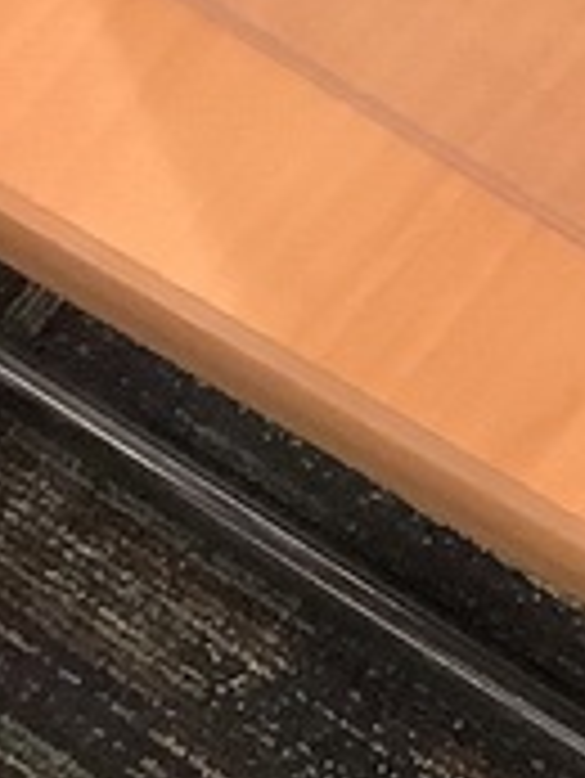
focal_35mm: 183
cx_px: 1714
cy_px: -589
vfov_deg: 10.2
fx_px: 4118
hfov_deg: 7.3
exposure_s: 1/60
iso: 200
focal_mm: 3.3
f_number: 2.4
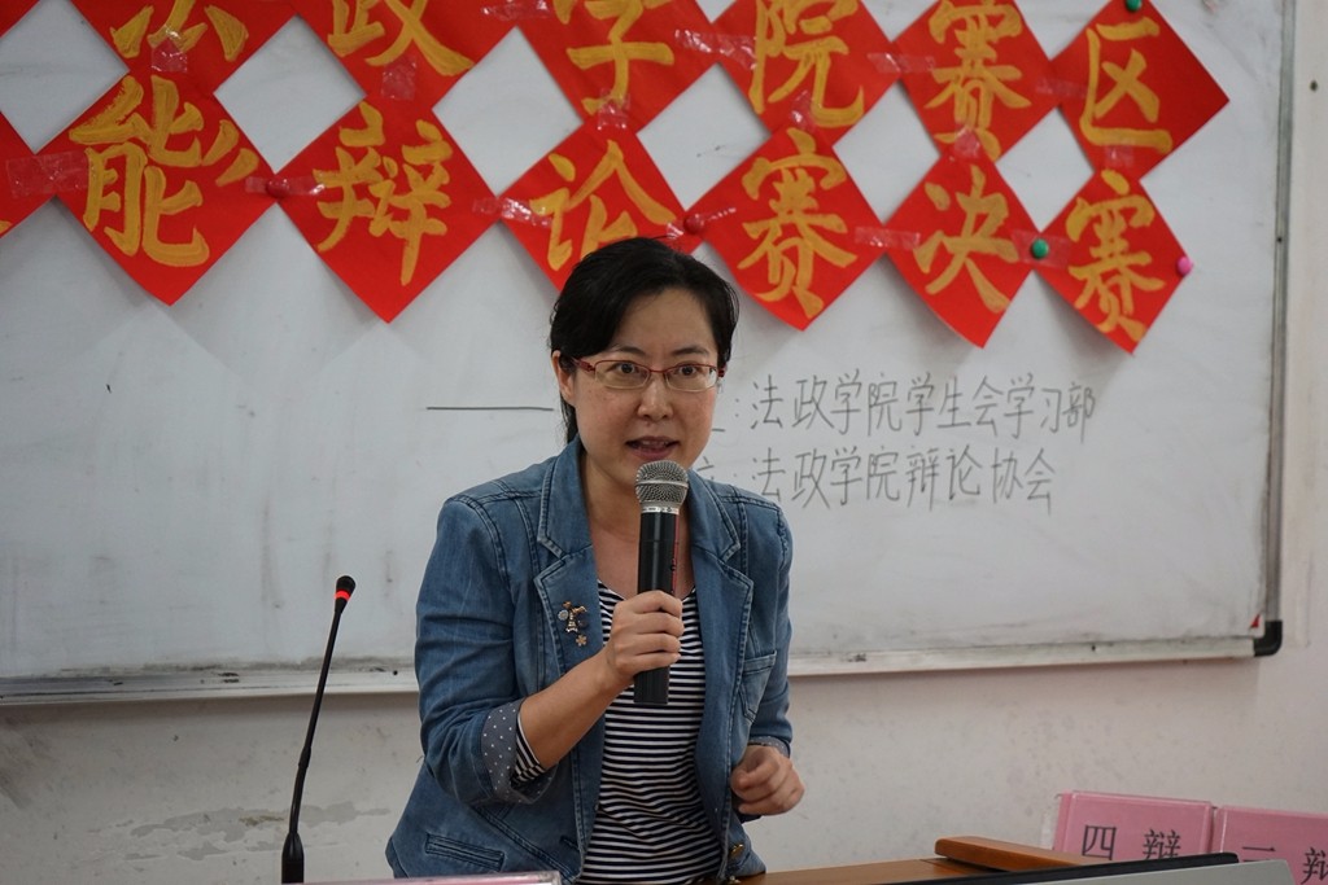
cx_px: 664
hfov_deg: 28.8
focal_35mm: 70
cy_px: 442
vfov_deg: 19.5
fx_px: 2582
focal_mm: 70
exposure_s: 1/40
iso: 2500
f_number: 5.6
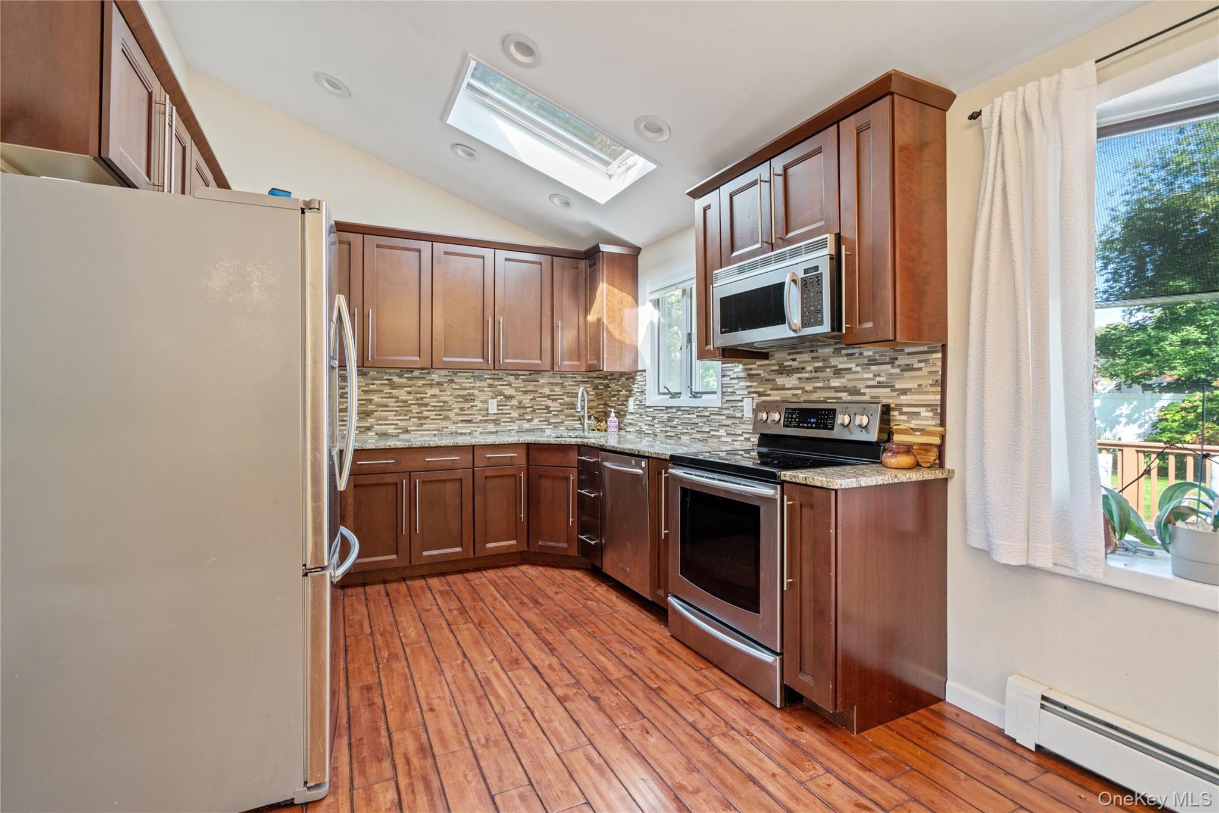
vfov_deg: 73.7
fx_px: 542
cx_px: 610
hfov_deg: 96.7
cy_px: 406
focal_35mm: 16
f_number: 5.6
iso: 800
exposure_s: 1/10
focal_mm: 16
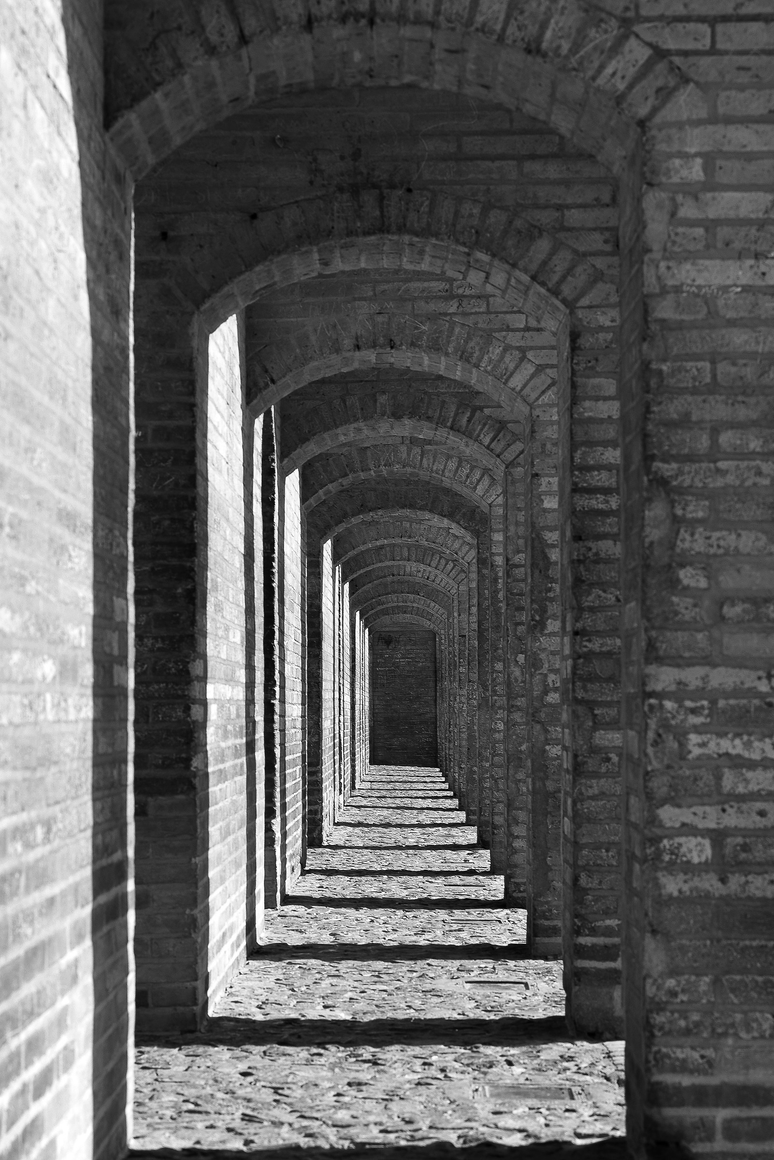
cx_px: 387
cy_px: 580
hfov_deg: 16.1
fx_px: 2739
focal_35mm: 85
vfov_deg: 23.9
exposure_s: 1/100
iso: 100
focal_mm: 85
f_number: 13
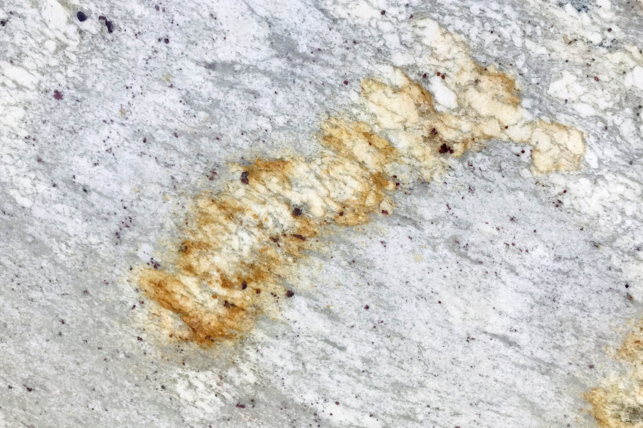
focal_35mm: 30
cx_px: 322
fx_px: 536
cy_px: 231
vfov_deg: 43.6
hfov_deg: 61.9
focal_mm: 3.99
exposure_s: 1/1808
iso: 20
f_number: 1.8
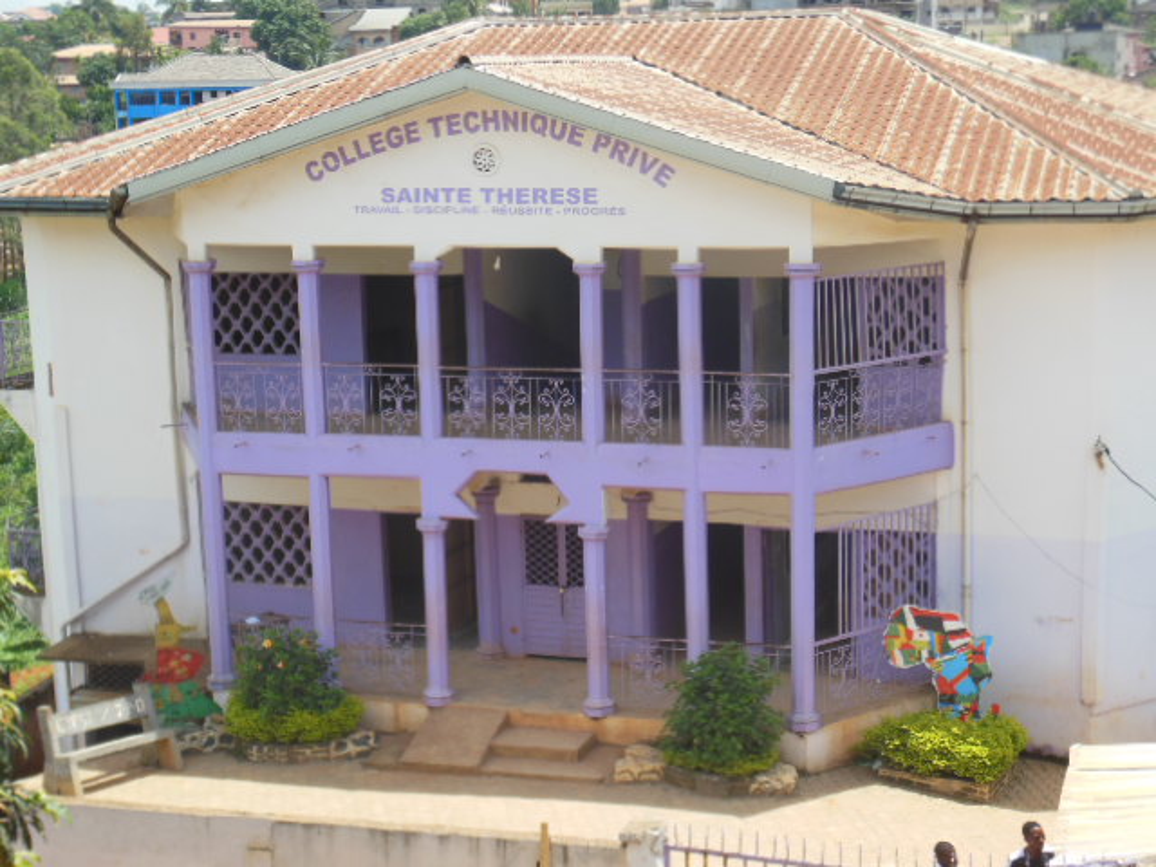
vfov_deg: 22.3
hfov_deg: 29.4
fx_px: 2204
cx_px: 578
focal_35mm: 66
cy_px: 434
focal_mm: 11.7
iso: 125
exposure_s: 1/500
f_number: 4.3
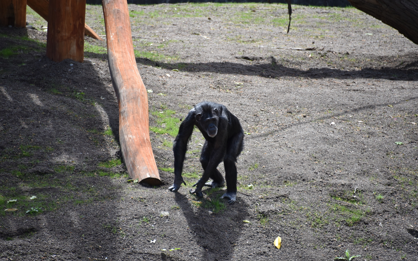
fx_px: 3497
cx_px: 209
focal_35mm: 307
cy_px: 122
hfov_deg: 6.8
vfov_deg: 4.3
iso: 450
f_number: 5.6
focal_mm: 300
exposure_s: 1/640
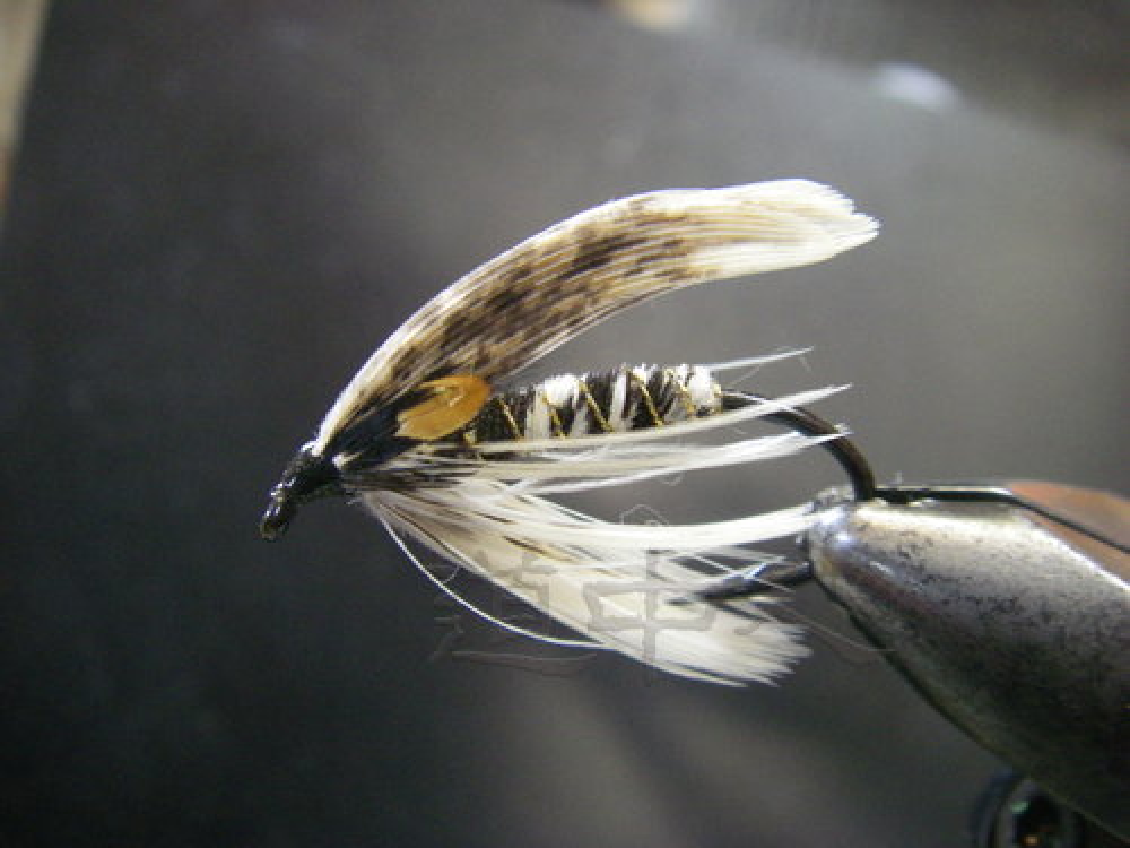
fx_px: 1240
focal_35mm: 38
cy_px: 424
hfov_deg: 49.0
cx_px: 565
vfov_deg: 37.7
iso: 400
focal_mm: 6.3
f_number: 3.3
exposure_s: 1/15
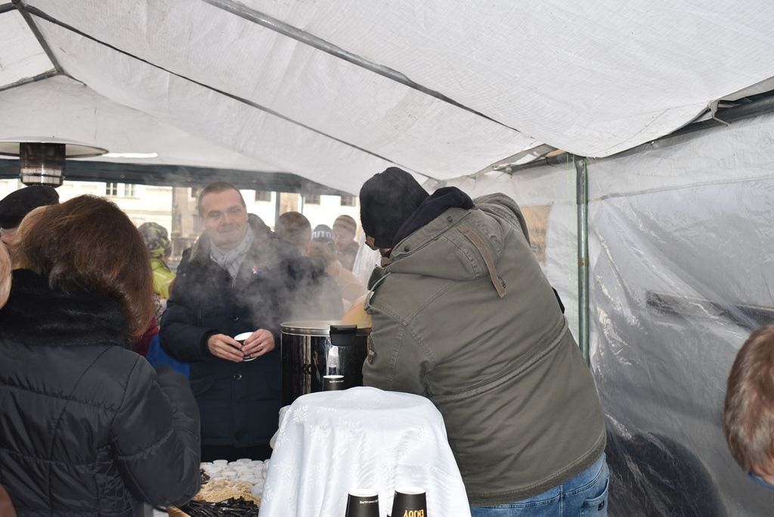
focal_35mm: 46
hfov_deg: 42.3
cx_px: 387
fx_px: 1000
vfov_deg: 29.0
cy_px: 258
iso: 140
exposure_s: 1/60
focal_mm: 31
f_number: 4.2
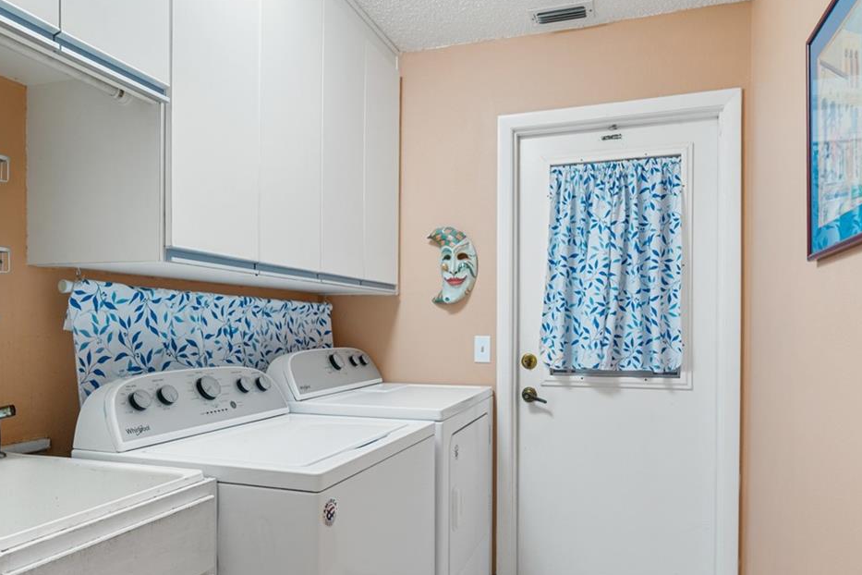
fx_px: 575
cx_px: 451
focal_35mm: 24
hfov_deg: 73.7
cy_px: 324
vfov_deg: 53.0
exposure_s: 2
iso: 250
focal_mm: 14
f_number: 9
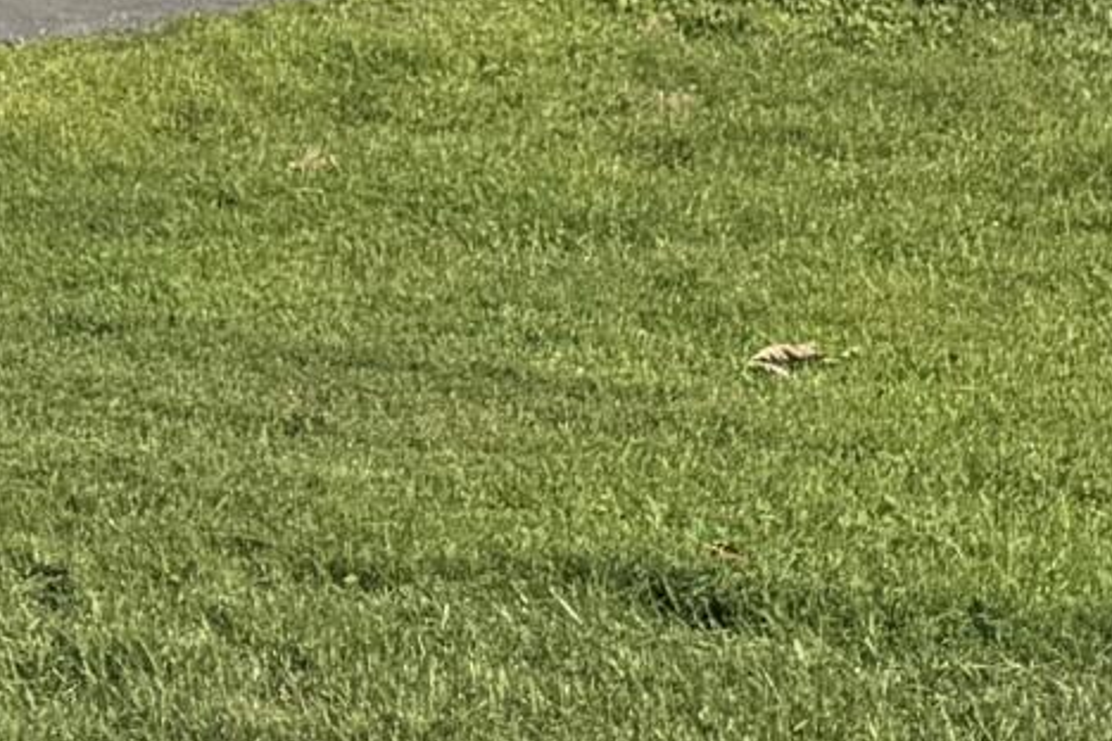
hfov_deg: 10.9
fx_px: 4942
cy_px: -691
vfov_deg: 8.2
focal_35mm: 160
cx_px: -1559
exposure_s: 1/6410
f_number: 1.78
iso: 80
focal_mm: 6.76
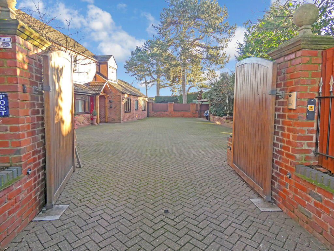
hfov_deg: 81.7
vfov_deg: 66.0
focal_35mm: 20
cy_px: 126
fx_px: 193
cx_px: 167
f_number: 2.8
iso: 80
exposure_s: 1/100
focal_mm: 3.6
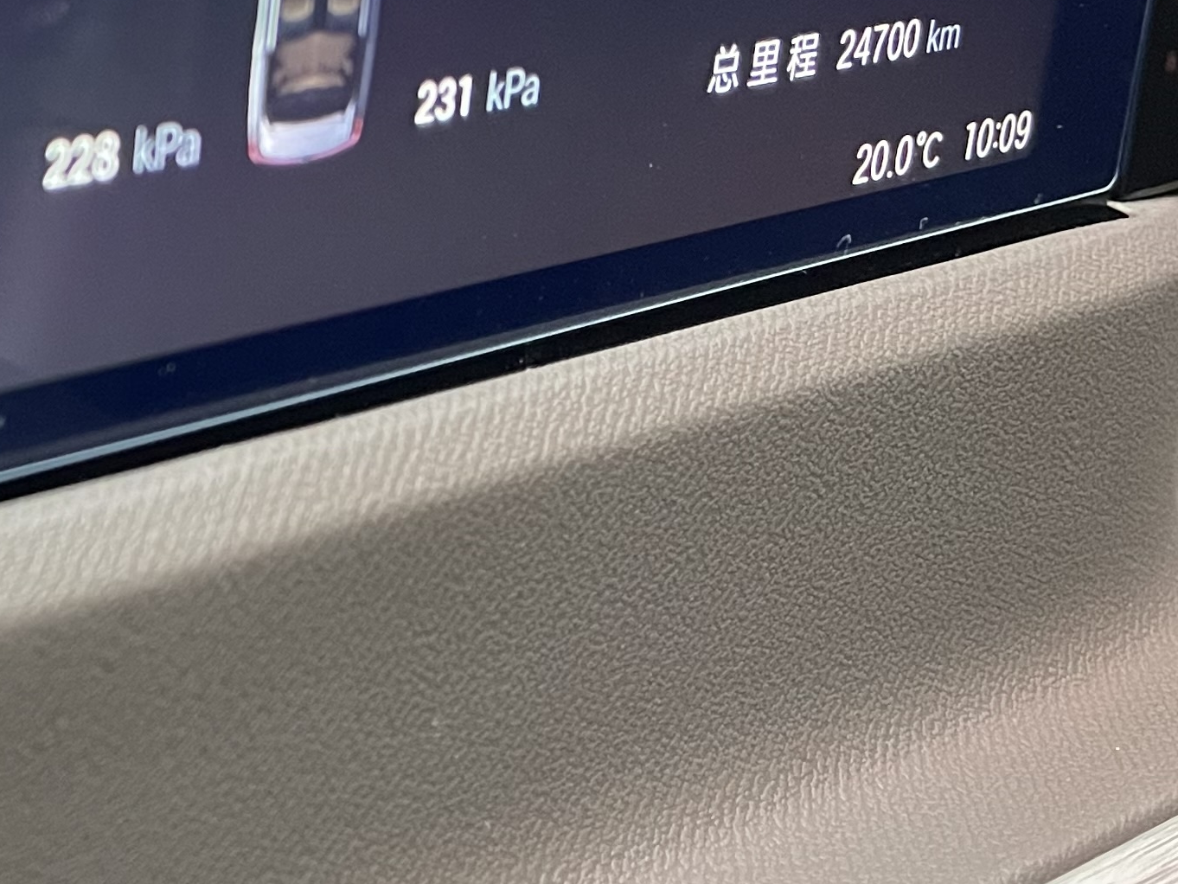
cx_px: -427
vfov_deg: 19.5
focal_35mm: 74
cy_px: 63
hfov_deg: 22.9
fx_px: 2519
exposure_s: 1/33
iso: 500
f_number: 1.6
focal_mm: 5.1
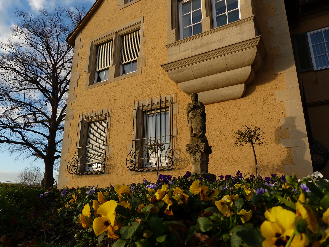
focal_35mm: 25
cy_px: 124
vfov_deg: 54.9
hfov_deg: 69.4
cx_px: 164
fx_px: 238
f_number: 3.6
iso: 80
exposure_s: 1/400
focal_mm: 4.5
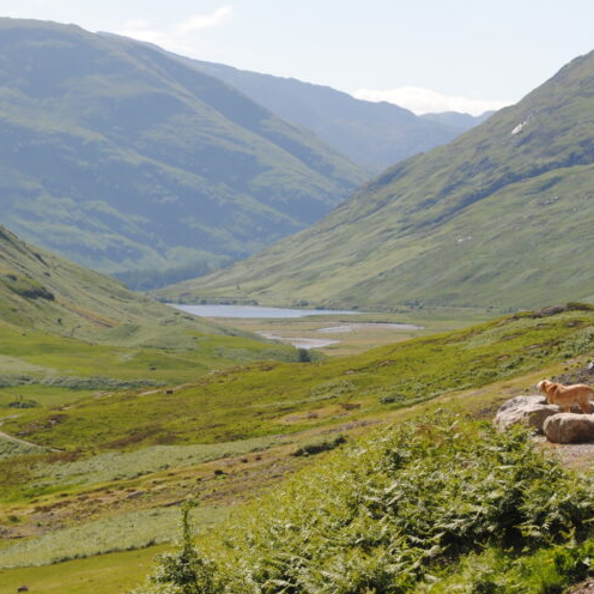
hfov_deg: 12.0
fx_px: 2813
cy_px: 191
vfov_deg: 12.0
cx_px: 214
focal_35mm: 145
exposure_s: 1/250
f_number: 8
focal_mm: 55
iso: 100
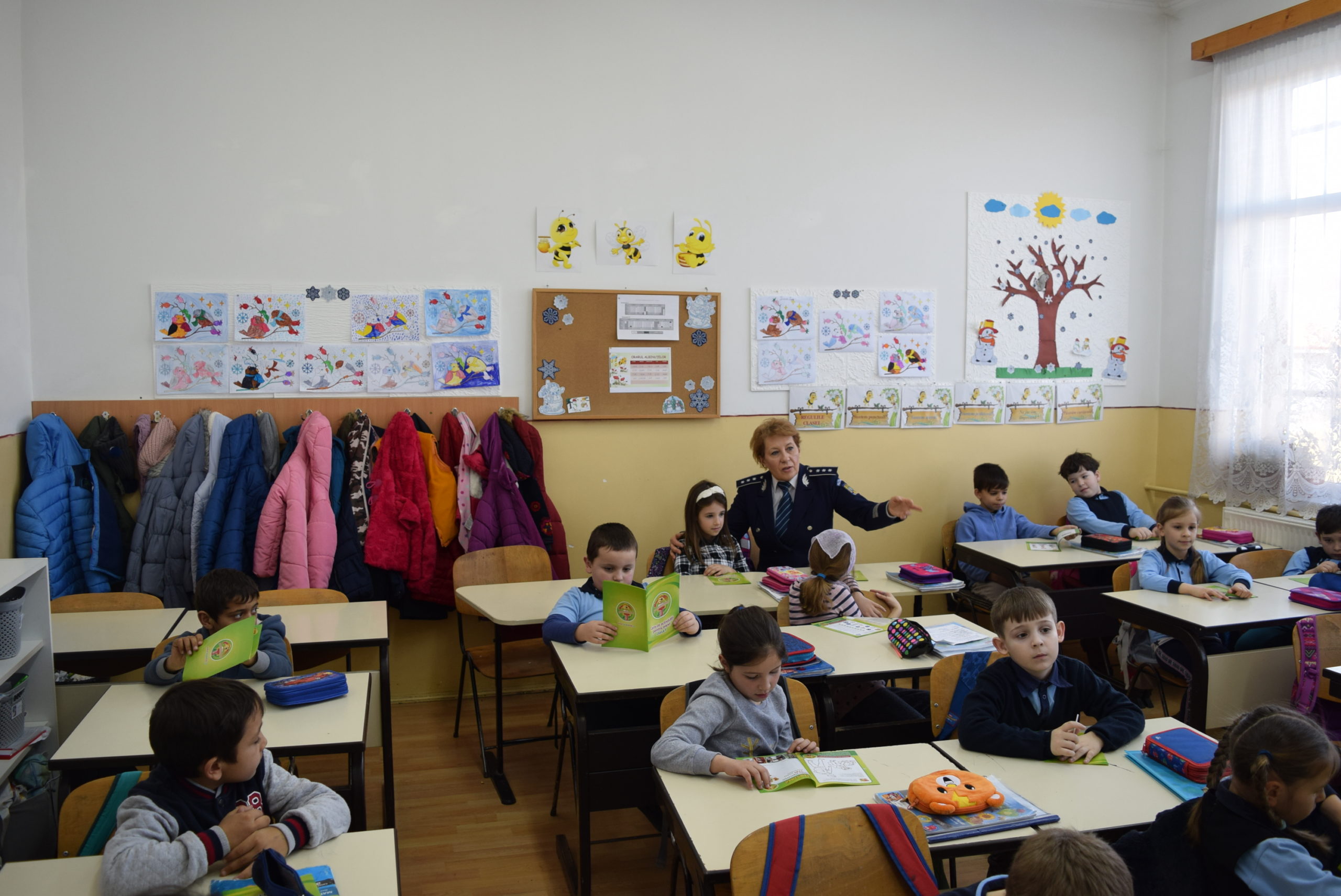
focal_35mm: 27
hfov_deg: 67.3
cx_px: 670
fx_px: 1006
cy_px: 448
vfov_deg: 48.0
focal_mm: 18
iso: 400
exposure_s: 1/80
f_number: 4.5
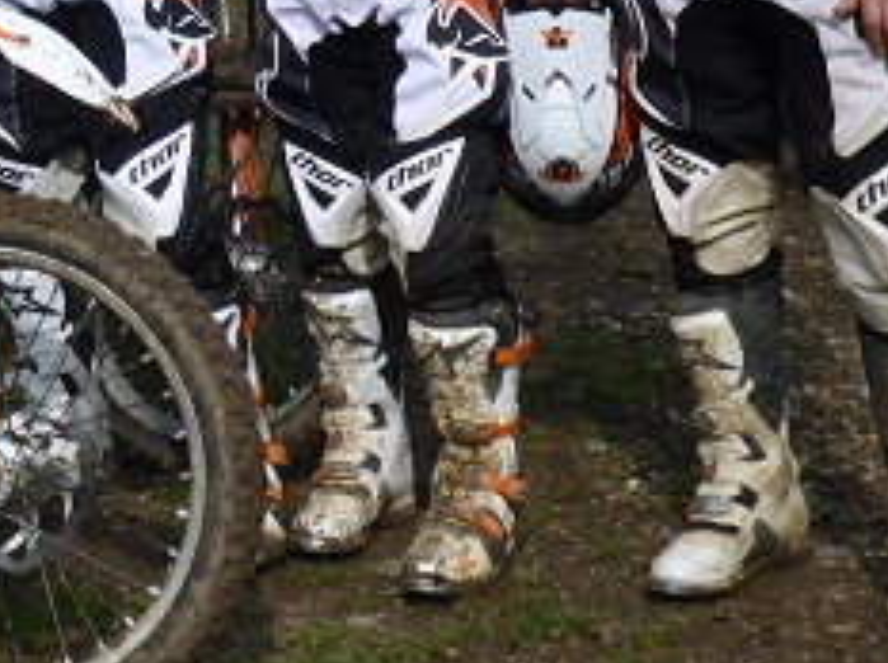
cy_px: -40
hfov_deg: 15.4
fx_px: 3125
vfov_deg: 11.9
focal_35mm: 122
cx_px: -255
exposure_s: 1/500
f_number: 4.2
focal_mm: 7.4
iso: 100
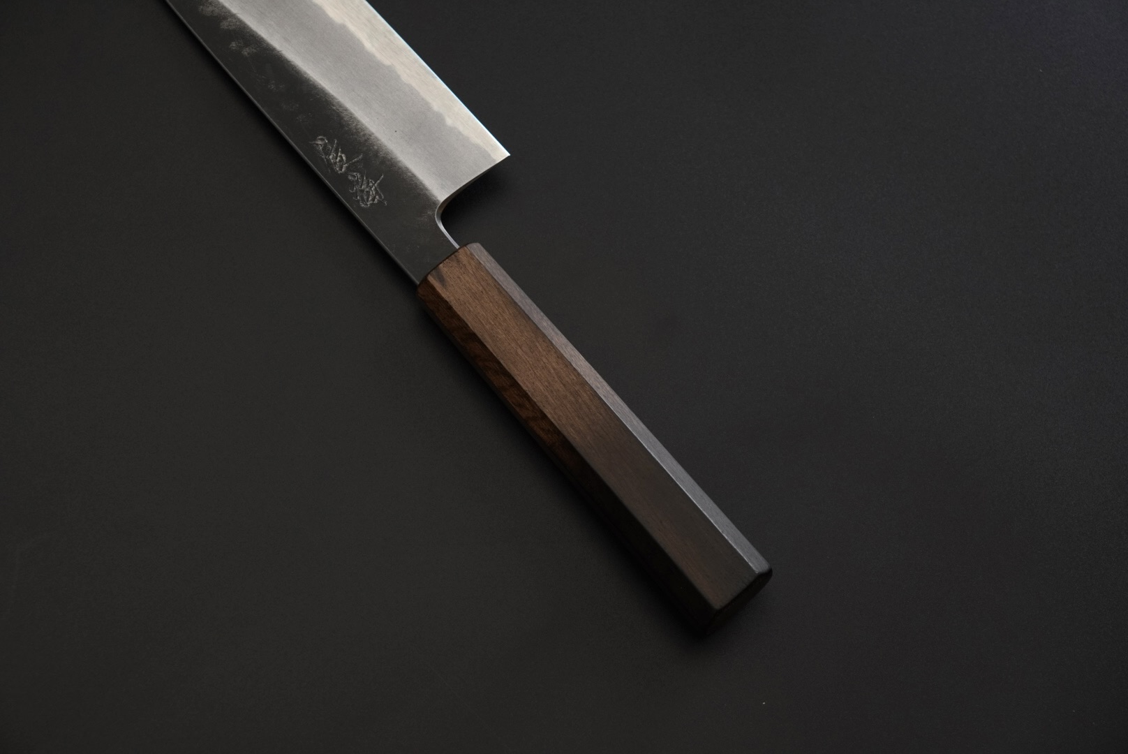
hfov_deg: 27.0
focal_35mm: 75
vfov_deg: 18.2
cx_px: 564
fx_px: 2352
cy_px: 377
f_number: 7.1
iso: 640
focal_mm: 50
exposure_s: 1/160
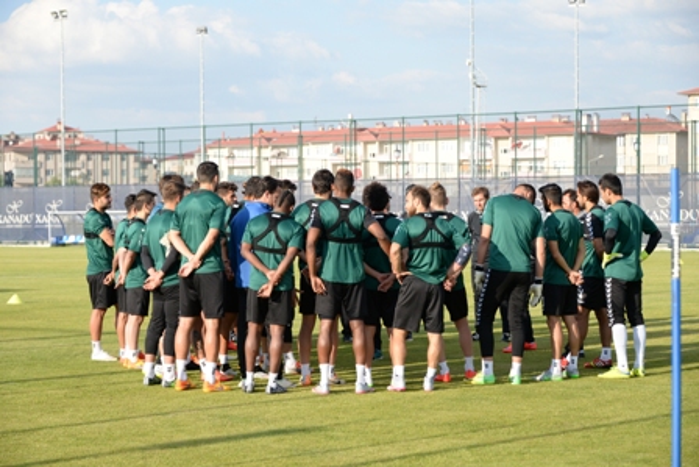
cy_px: 234
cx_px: 350
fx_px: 1748
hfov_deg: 22.6
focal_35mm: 90
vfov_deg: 15.2
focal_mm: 90
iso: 800
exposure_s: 1/2000
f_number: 5.3
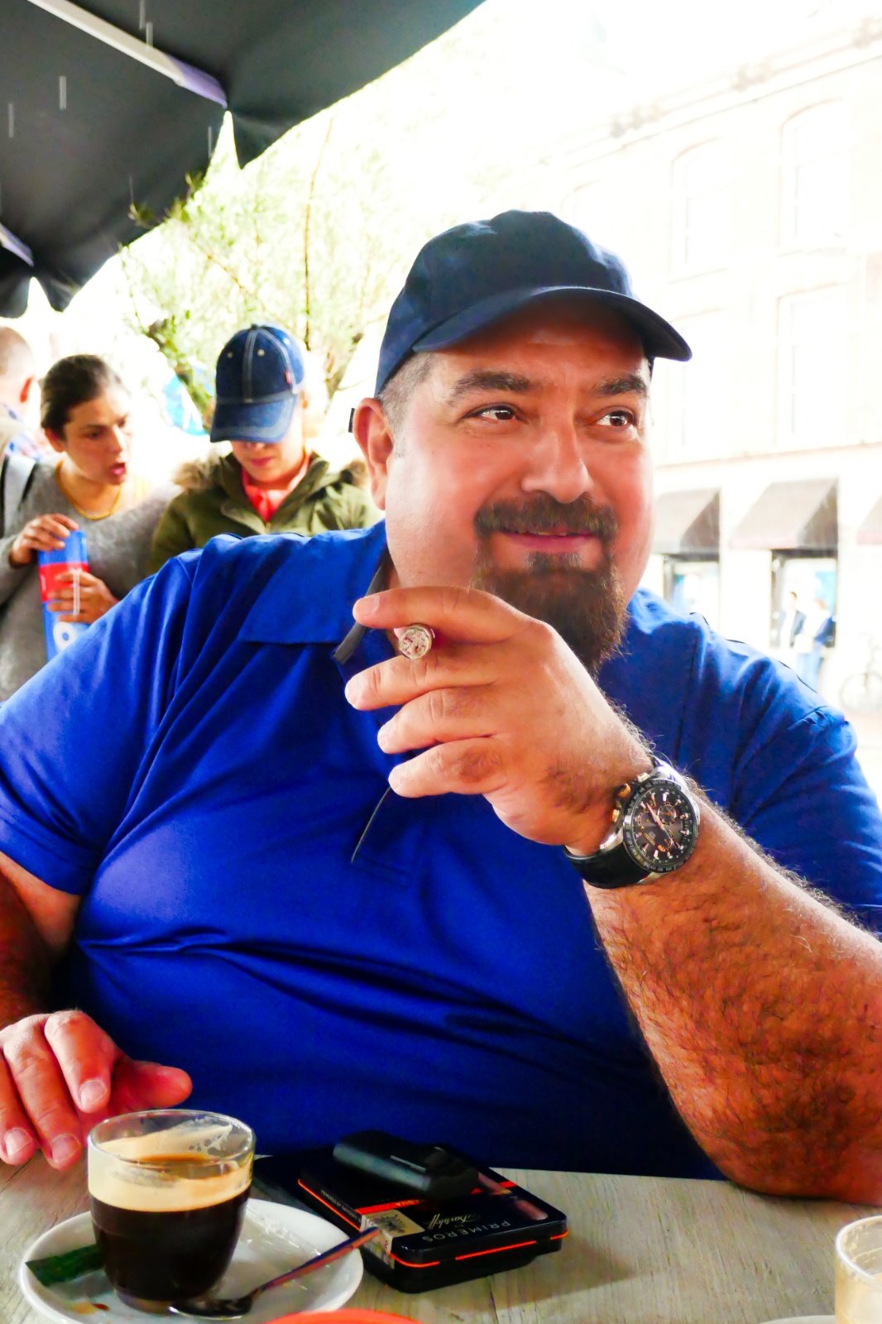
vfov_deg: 49.6
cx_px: 441
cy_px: 662
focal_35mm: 39
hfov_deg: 34.2
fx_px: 1434
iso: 2500
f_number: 3.7
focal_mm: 14.3
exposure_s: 1/100
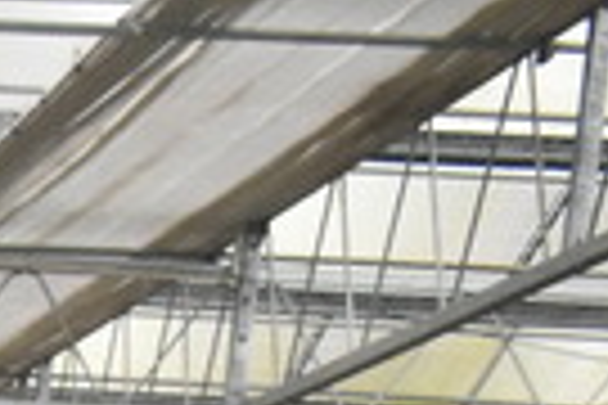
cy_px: 1496
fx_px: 3930
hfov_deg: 7.6
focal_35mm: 233
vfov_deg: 5.3
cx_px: -1306
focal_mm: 21
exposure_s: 1/400
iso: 3200
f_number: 3.8
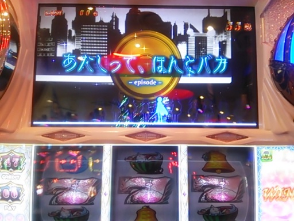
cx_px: 147
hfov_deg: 60.0
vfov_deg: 46.8
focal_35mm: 30
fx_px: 255
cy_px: 110
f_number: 1.94
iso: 125
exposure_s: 1/44
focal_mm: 4.06
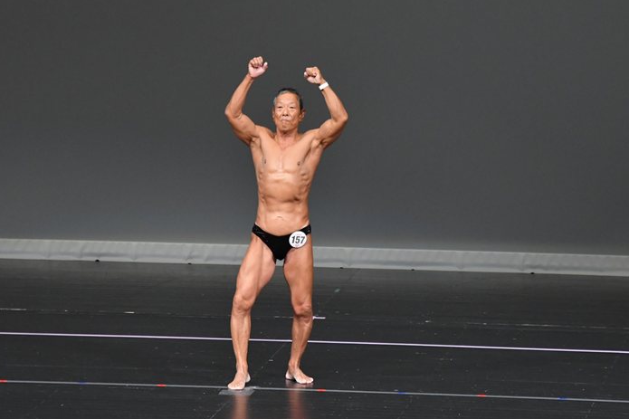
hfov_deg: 6.8
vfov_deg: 4.6
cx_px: 329
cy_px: 202
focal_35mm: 301
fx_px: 5258
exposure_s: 1/400
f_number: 5.6
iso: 4000
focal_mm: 180
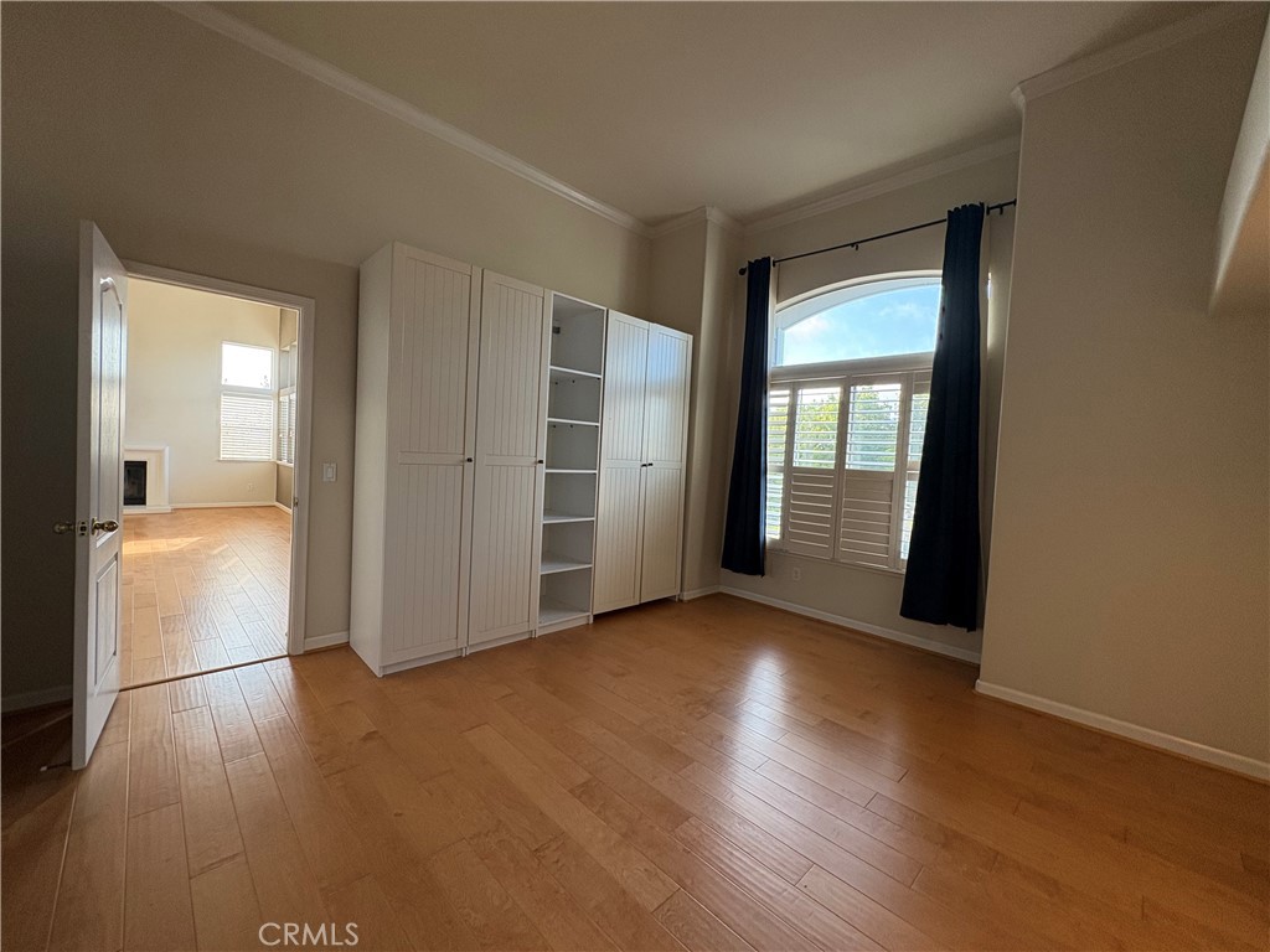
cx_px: 635
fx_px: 514
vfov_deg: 85.7
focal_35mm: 14
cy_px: 476
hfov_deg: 102.1
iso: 200
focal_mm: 2.22
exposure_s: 1/120
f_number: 2.2
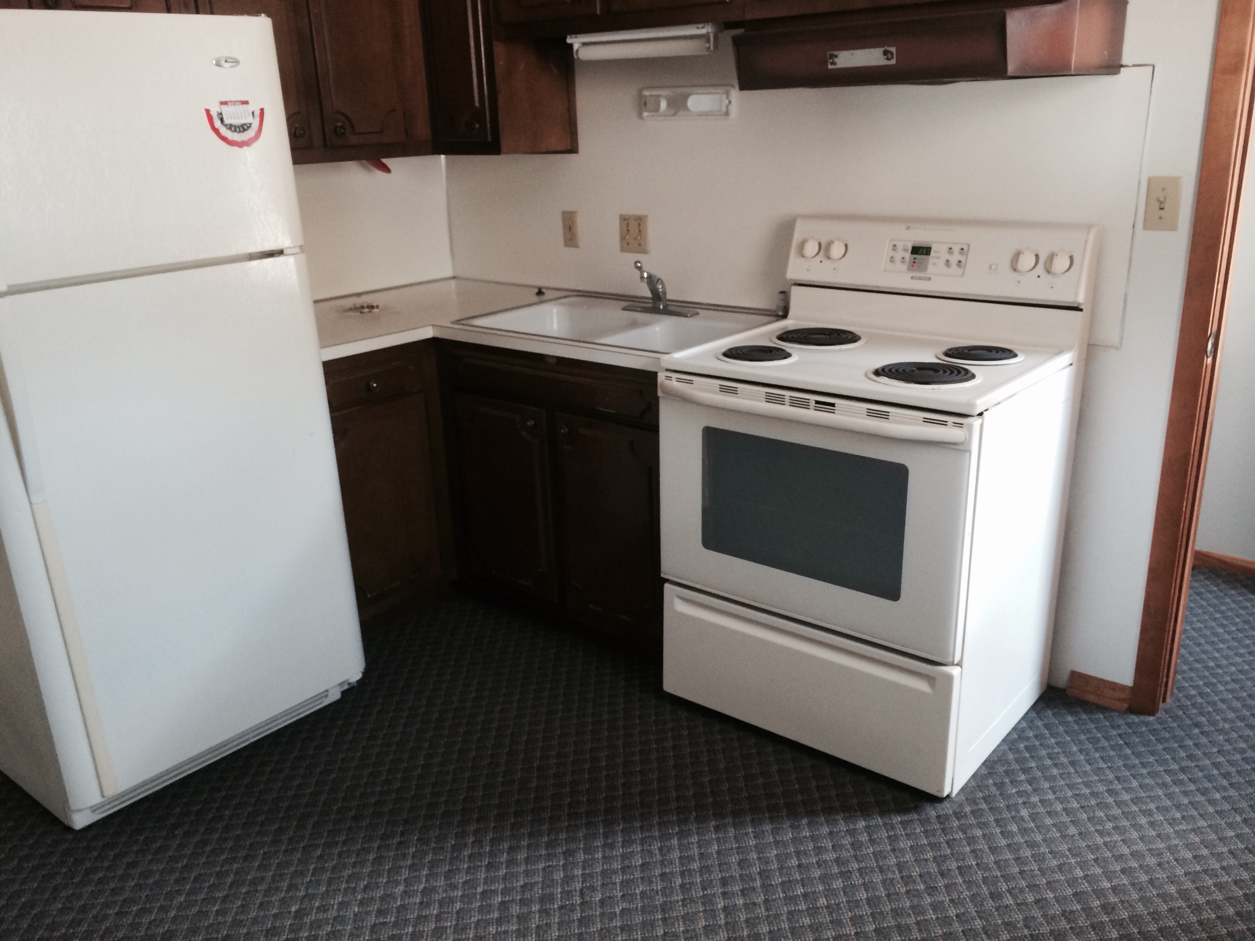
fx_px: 1088
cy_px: 470
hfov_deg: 60.0
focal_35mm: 30
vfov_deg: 46.8
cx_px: 628
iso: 125
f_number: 2.2
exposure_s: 1/30
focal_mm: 4.12
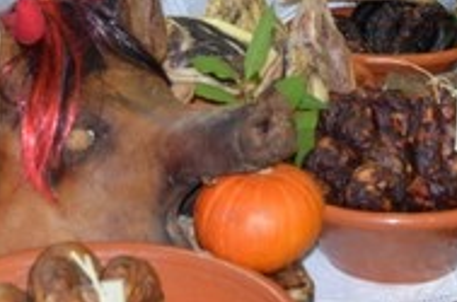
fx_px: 1051
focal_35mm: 83
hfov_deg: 24.5
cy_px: -138
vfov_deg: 15.2
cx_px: 249
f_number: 3.5
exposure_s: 1/60
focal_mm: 18
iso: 1250
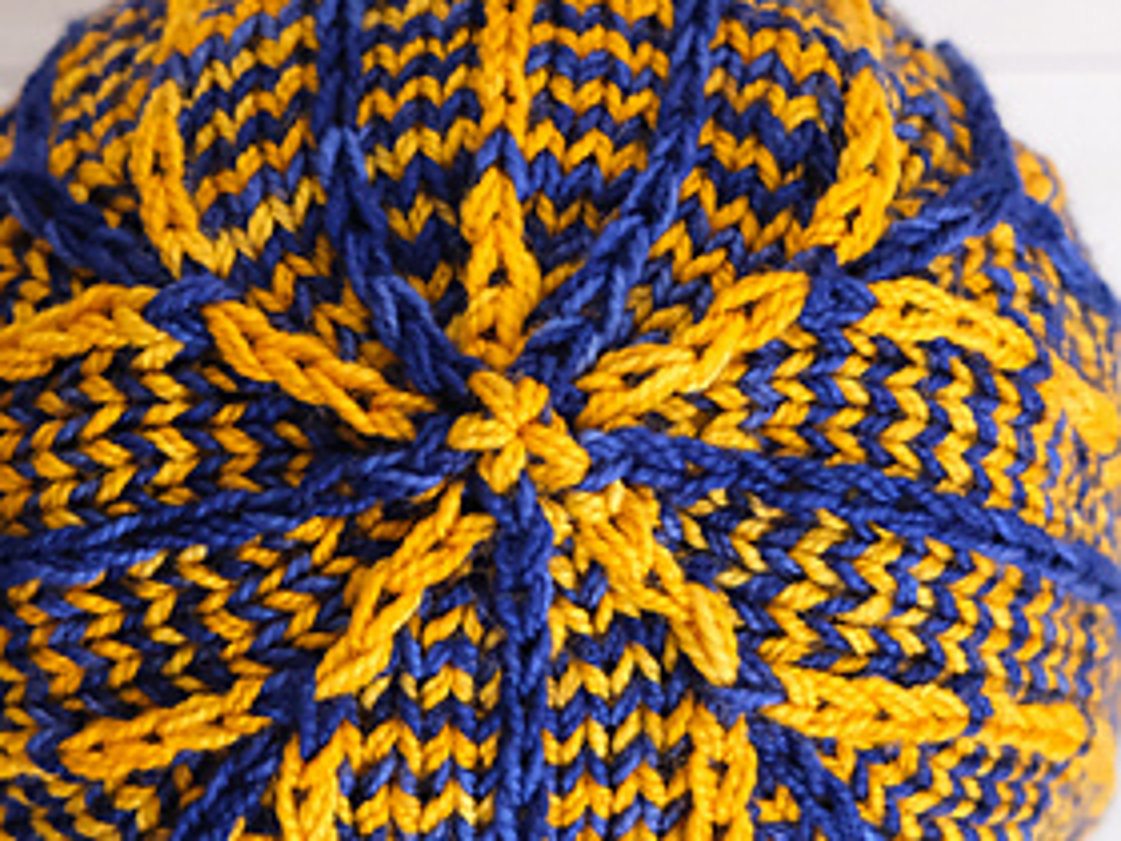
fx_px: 3627
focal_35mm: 112
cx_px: 508
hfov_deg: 17.6
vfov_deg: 13.2
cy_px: 539
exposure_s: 1/80
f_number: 4
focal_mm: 34.2
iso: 6400
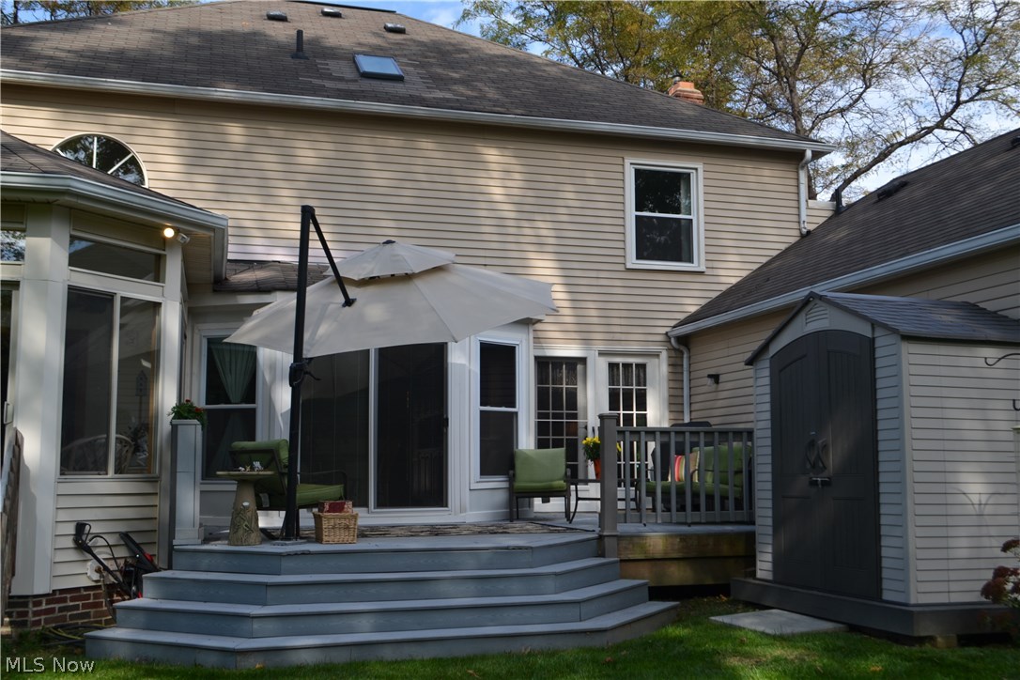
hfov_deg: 49.6
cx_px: 510
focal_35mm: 39
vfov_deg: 34.2
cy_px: 340
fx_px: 1105
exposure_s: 1/200
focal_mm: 26
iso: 100
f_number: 7.1
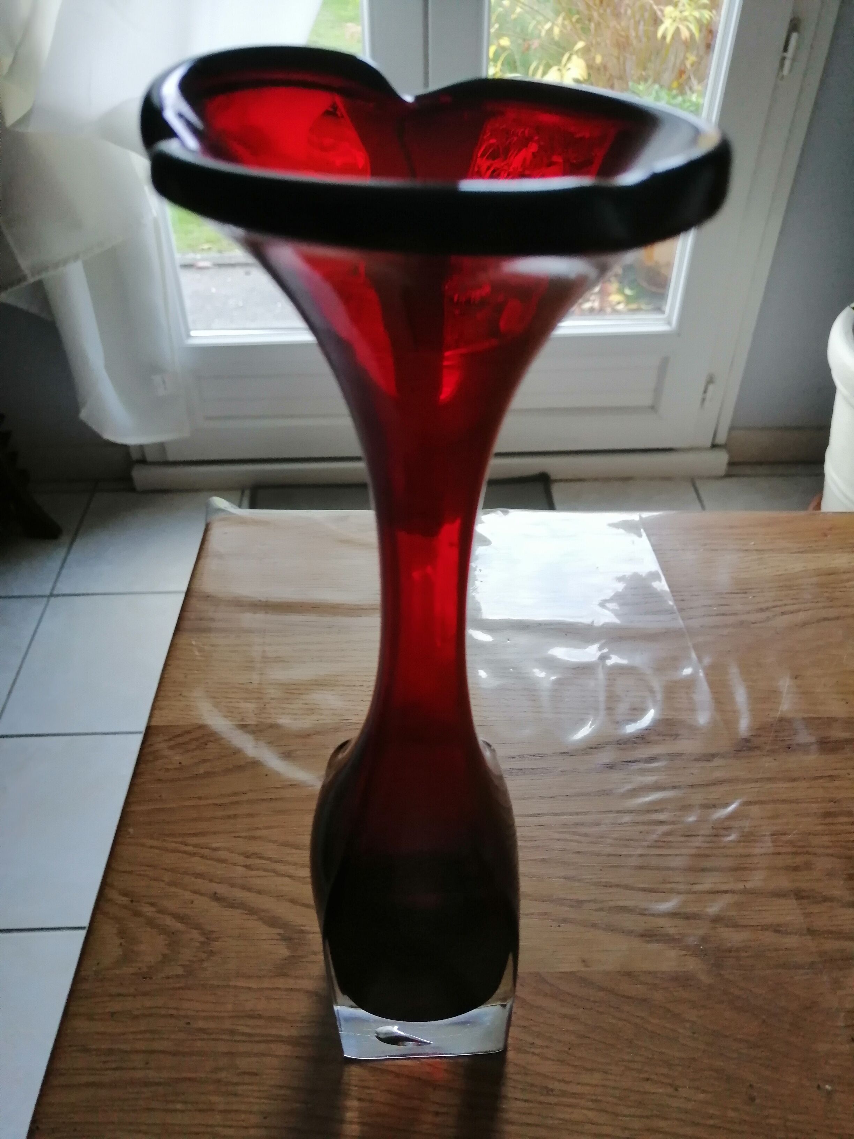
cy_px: 570
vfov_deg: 67.3
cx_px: 427
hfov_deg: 53.1
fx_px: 855
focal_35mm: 26
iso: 250
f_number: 1.8
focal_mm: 3.96
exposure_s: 1/100
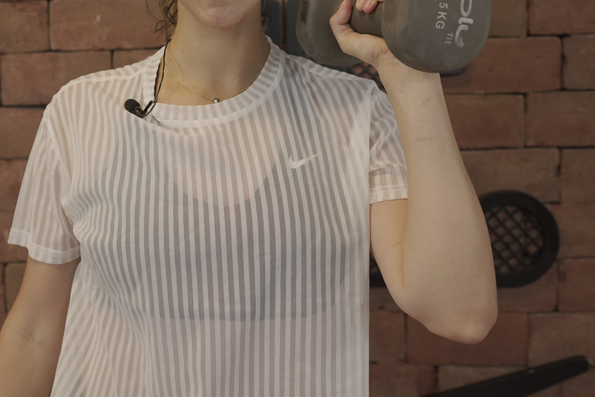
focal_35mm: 44
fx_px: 727
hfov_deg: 44.1
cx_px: 218
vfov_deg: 30.0
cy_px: 98
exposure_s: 1/320
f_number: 3.2
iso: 1600
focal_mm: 28
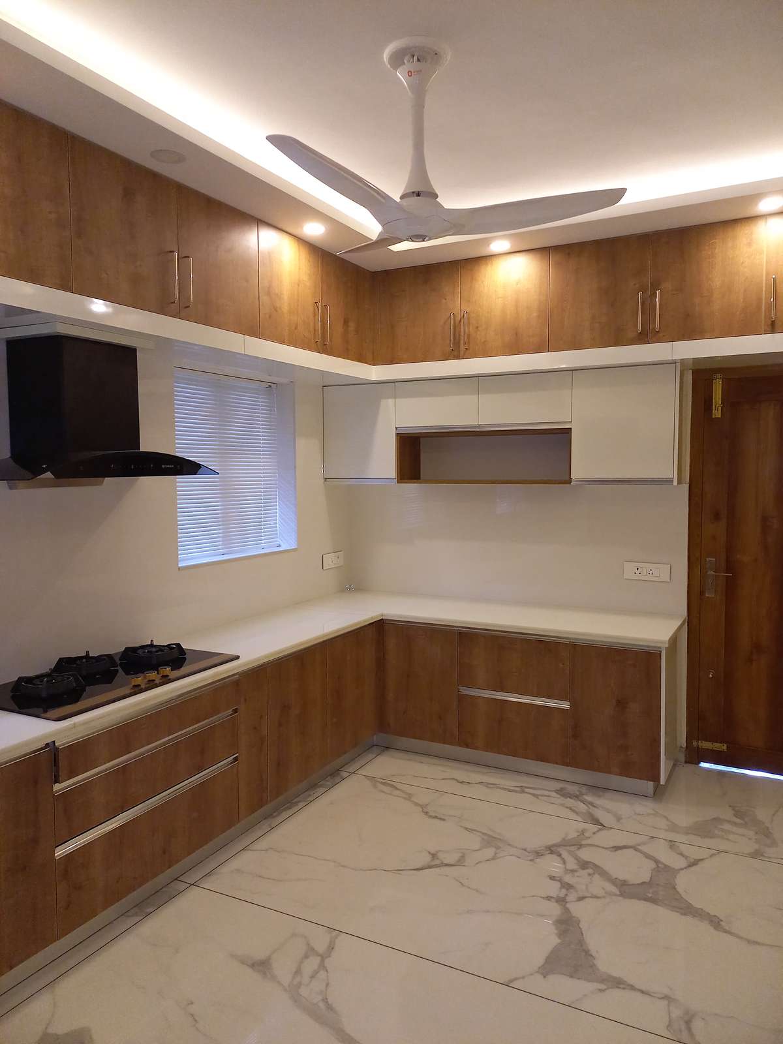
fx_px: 754
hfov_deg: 54.9
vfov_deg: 69.4
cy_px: 522
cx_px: 392
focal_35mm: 25
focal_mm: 4.65
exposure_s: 1/50
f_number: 1.8
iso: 320
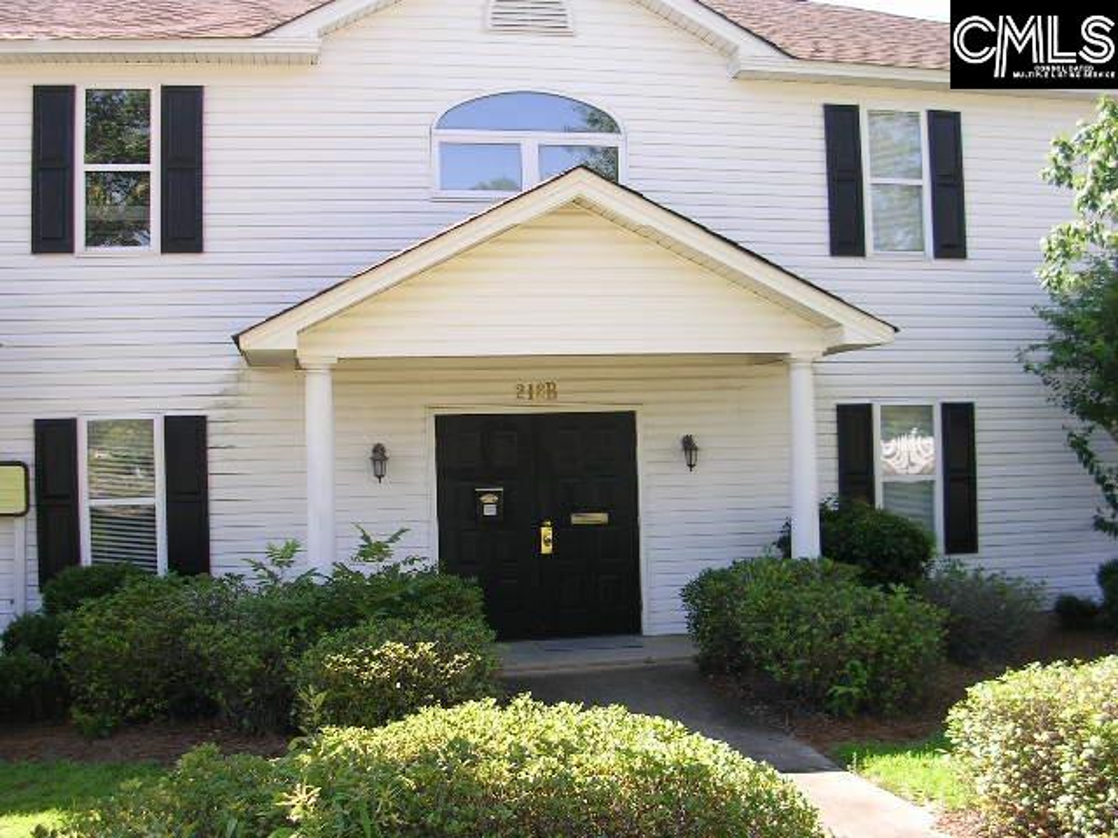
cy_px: 419
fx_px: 1227
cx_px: 559
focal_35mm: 38
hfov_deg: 49.0
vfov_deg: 37.7
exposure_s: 1/220
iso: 50
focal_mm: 5.8
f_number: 2.8
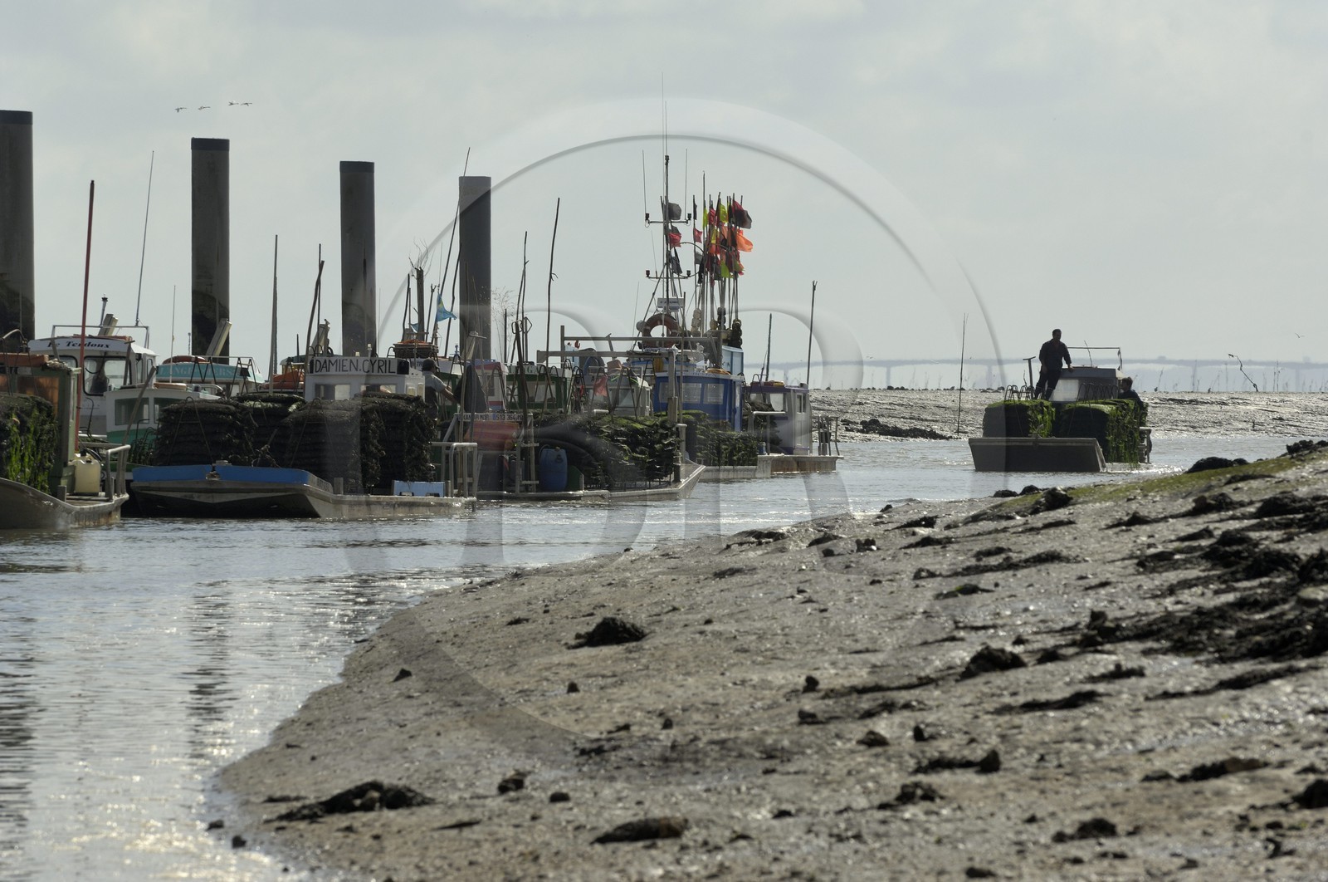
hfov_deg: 6.9
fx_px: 11051
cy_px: 441
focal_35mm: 300
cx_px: 664
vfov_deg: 4.6
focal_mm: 200
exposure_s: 1/400
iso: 100
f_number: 8.5
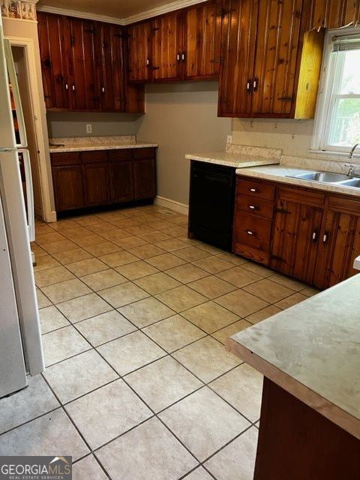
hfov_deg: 53.1
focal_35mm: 26
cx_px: 180
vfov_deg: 67.3
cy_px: 240
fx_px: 361
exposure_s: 1/60
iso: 320
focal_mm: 5.1
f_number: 1.6
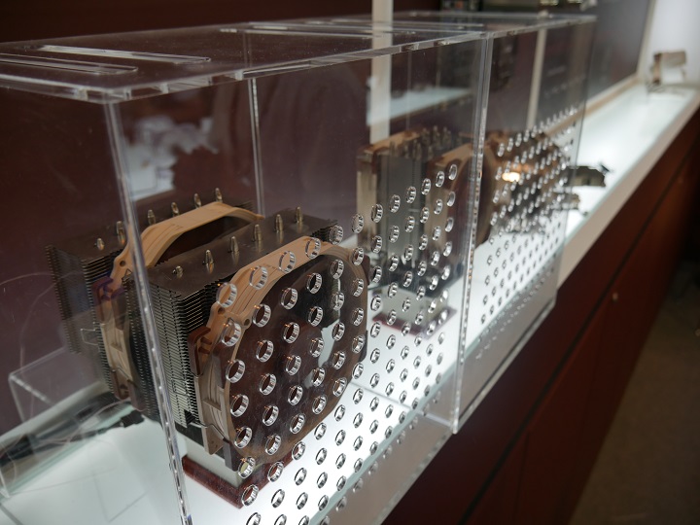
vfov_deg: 46.8
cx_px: 350
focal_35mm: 30
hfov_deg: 60.0
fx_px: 607
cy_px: 262
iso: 200
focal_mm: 15
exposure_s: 1/100
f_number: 3.6
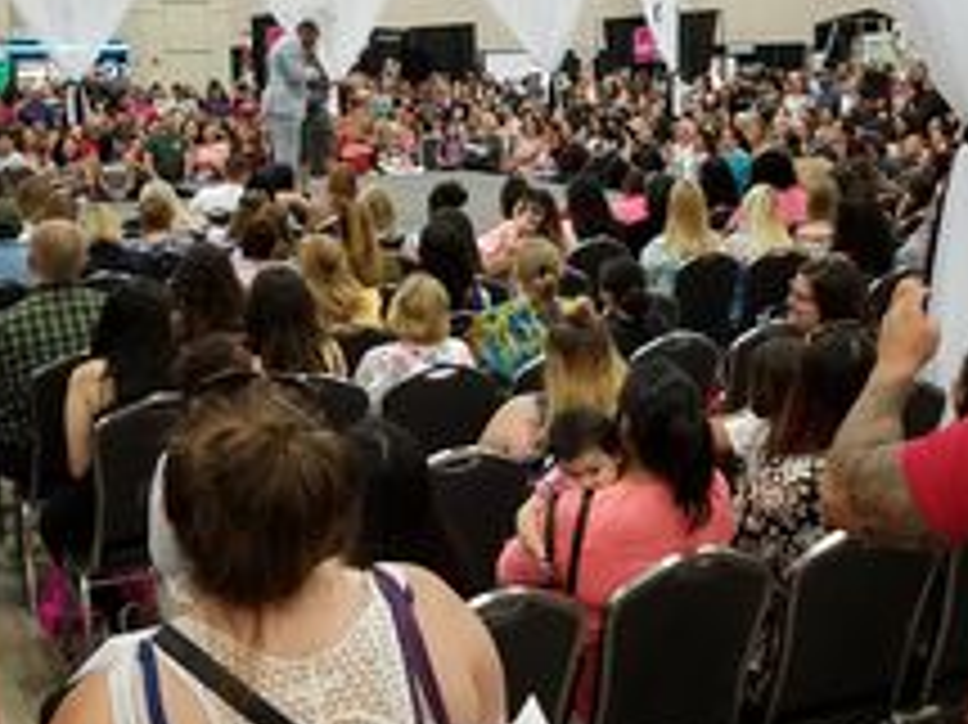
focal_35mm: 50
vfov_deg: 28.8
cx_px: 583
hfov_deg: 38.0
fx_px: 1397
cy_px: 220
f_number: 1.7
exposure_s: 1/24
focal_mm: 4.2
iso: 200
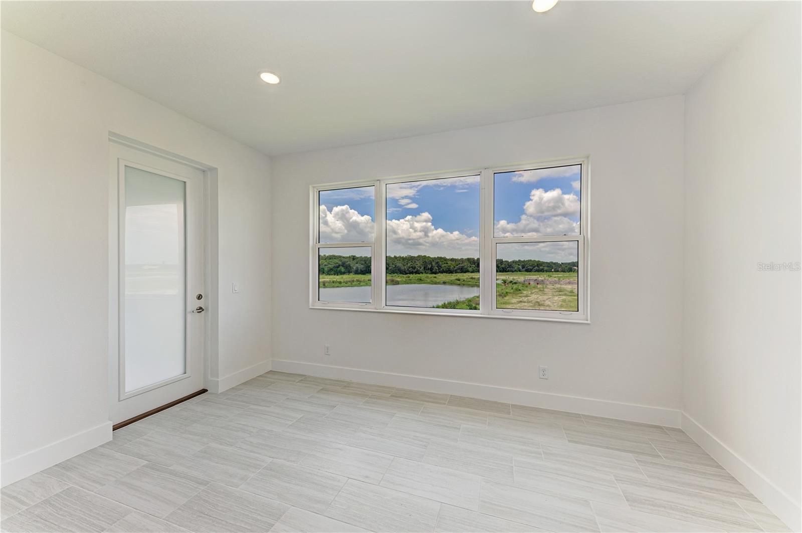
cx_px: 401
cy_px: 266
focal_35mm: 13
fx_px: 289
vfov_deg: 85.3
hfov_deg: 108.4
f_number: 9
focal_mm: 13
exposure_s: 1/100
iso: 200
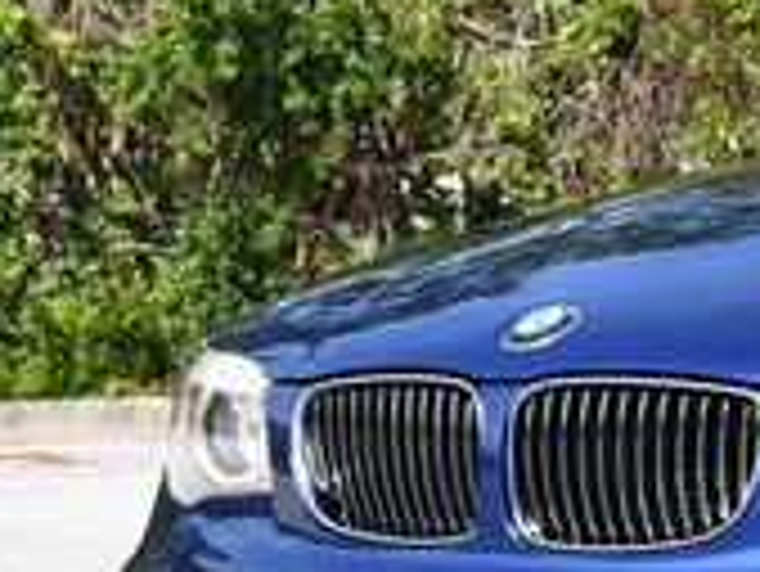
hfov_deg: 8.4
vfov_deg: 6.6
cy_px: 257
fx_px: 4965
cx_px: 1358
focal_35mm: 226
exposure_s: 1/250
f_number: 8
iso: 160
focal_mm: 31
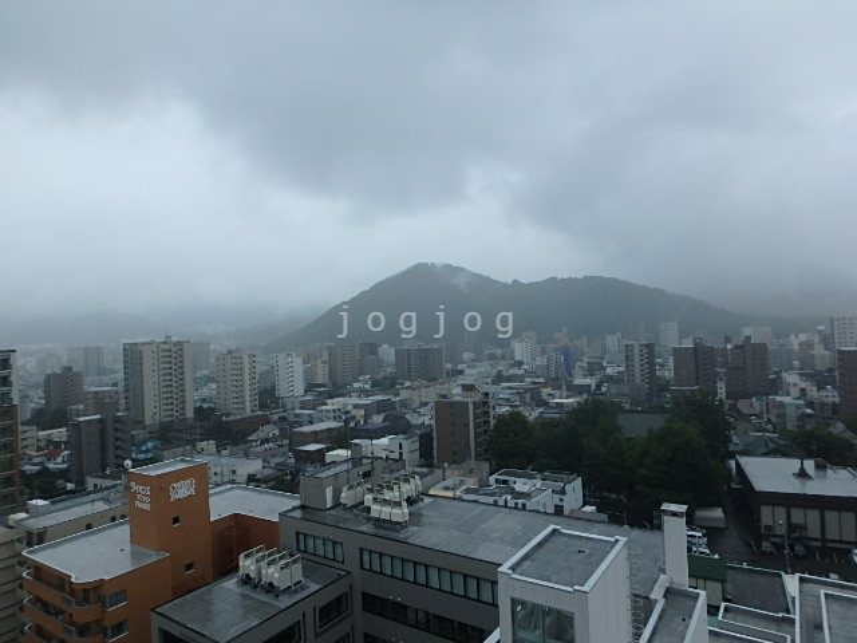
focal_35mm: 21
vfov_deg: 63.4
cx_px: 428
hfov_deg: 79.0
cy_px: 322
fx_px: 520
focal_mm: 3.7
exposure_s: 1/800
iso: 125
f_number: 3.5
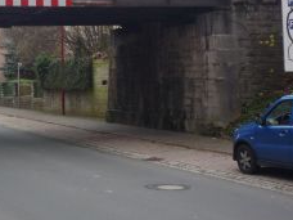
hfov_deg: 24.4
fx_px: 660
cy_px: 51
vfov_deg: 18.8
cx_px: 35
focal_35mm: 78
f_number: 3.3
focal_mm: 5.2
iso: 100
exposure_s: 1/60
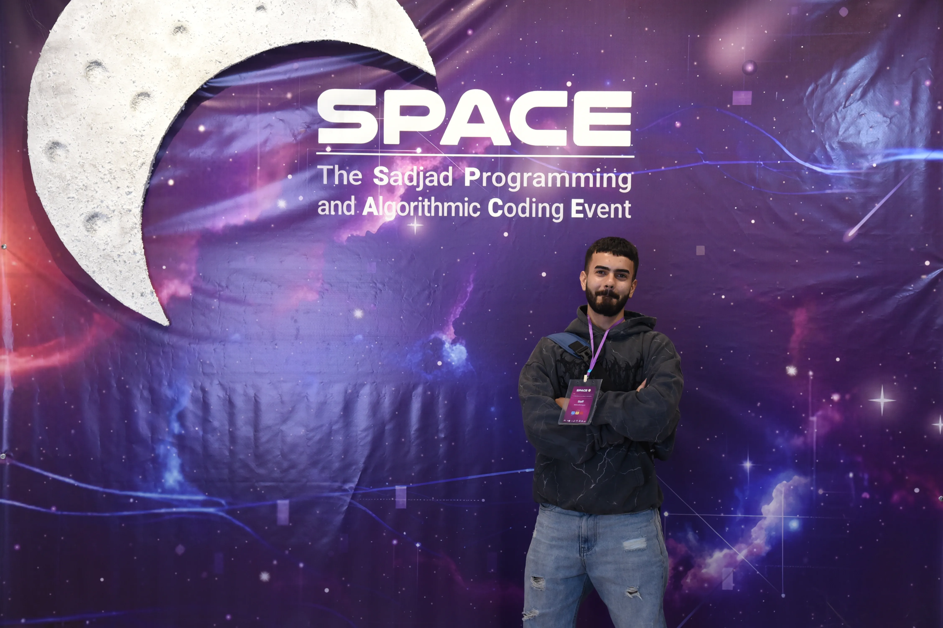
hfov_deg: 34.5
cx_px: 472
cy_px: 314
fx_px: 1519
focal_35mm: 58
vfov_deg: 23.4
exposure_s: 1/100
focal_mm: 58
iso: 1250
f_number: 6.3
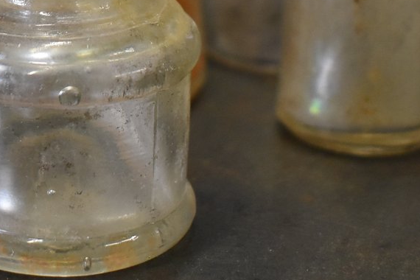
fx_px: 1773
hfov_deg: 13.4
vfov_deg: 8.9
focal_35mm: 152
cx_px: 16
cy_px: -41
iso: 1600
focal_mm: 34
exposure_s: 1/100
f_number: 4.5
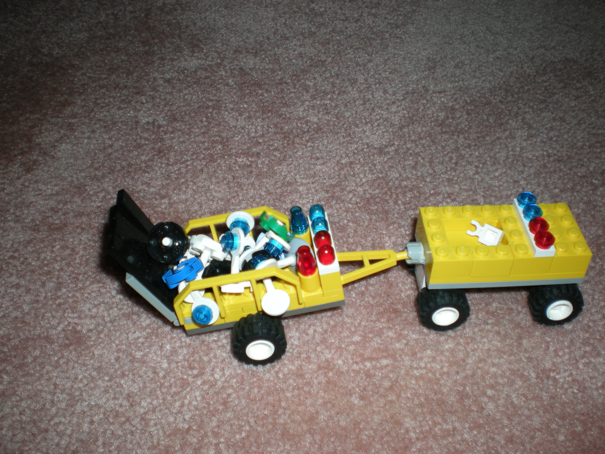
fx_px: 664
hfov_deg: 49.0
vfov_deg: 37.7
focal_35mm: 38
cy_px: 227
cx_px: 302
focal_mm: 6.3
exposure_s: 1/60
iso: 64
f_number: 3.1
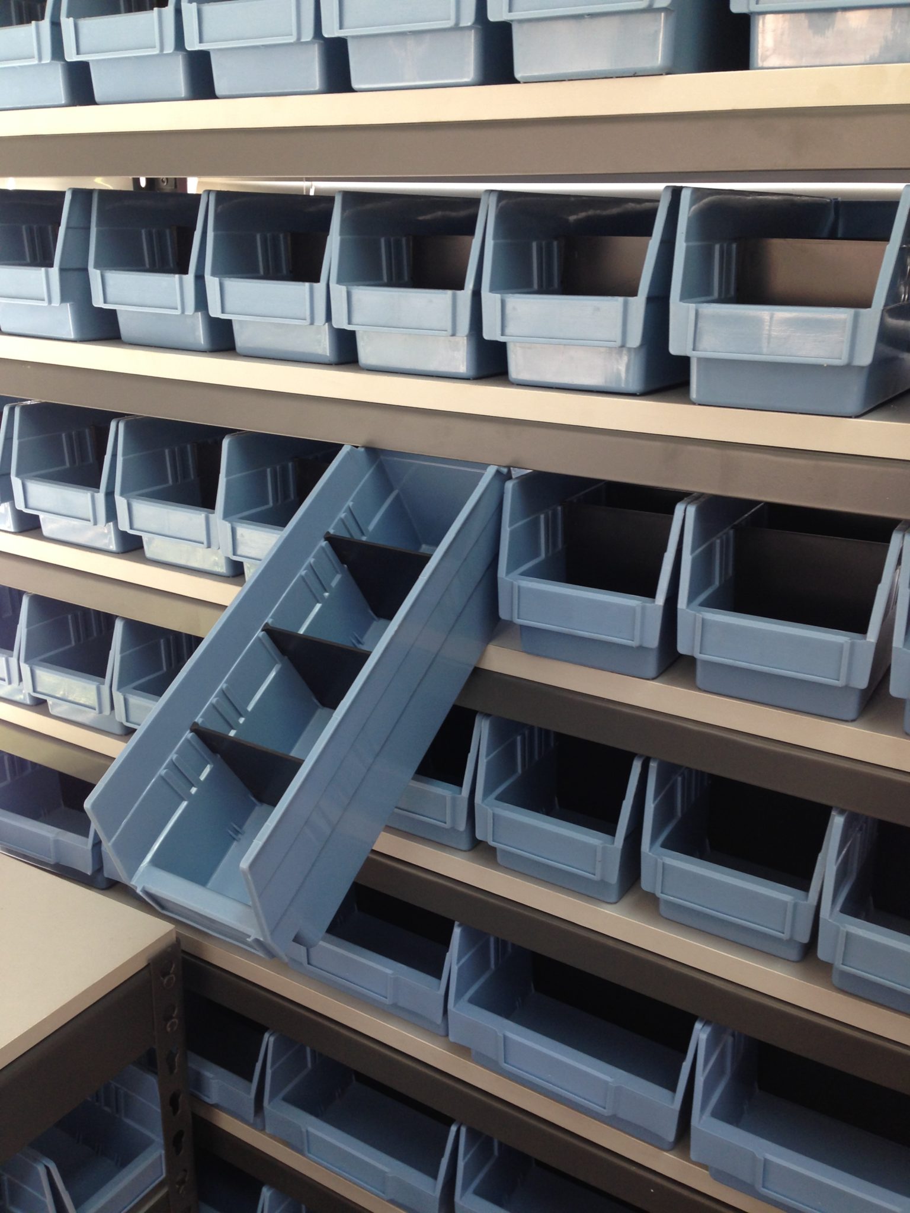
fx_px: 1157
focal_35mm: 33
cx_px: 455
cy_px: 606
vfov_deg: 55.4
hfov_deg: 42.9
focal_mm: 4.12
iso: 64
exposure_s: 1/20
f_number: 2.4
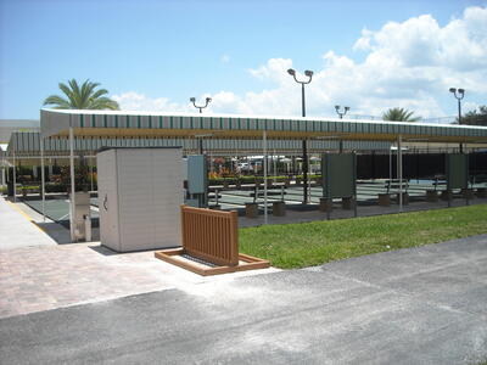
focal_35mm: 35
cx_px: 244
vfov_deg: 40.7
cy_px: 182
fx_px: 492
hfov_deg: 52.6
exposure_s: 1/296
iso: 64
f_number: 5.6
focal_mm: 5.7
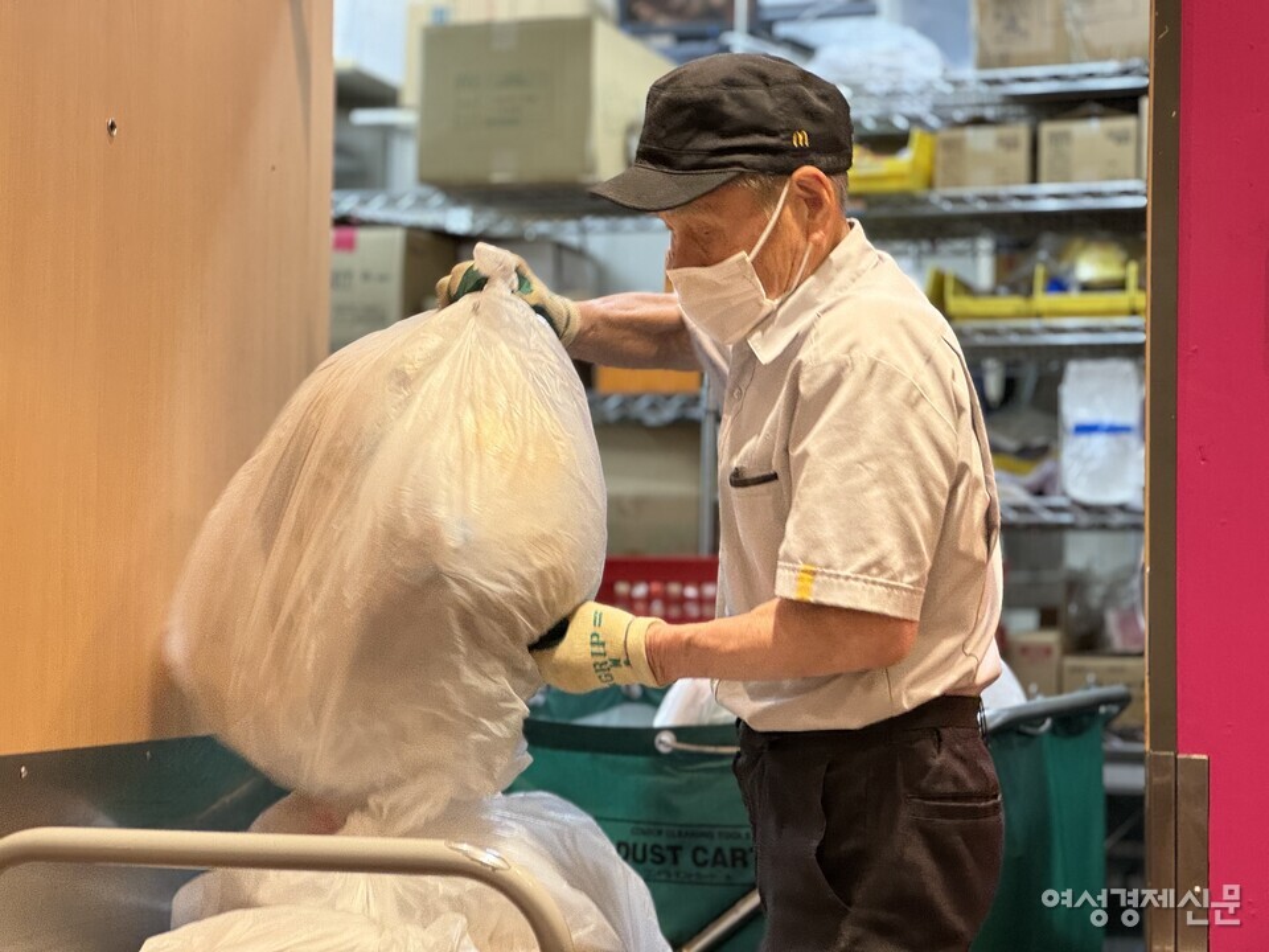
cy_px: 476
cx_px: 634
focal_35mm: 77
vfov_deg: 19.1
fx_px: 2823
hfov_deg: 25.3
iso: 250
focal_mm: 9
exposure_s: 1/60
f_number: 2.8
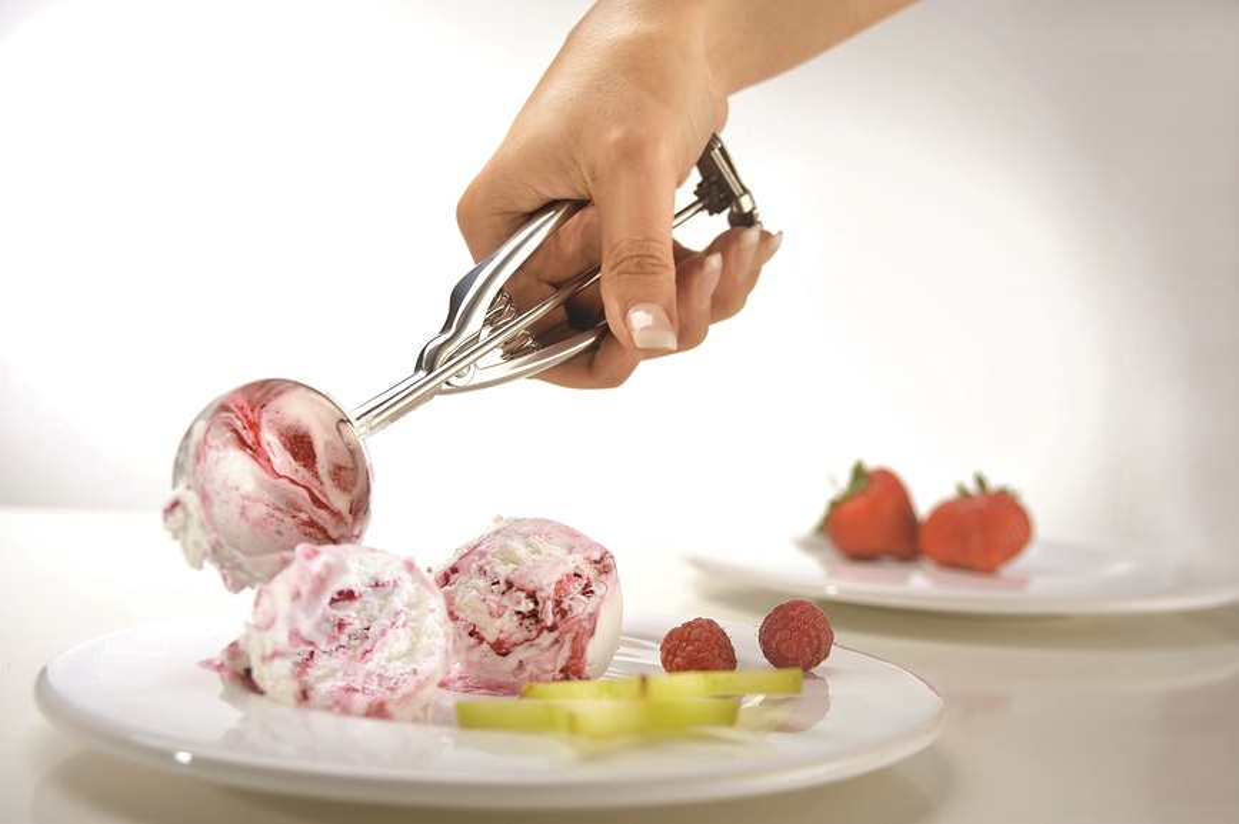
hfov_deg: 33.4
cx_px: 620
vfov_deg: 22.6
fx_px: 2064
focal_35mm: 60
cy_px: 412
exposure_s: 1/160
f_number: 6.3
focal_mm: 60
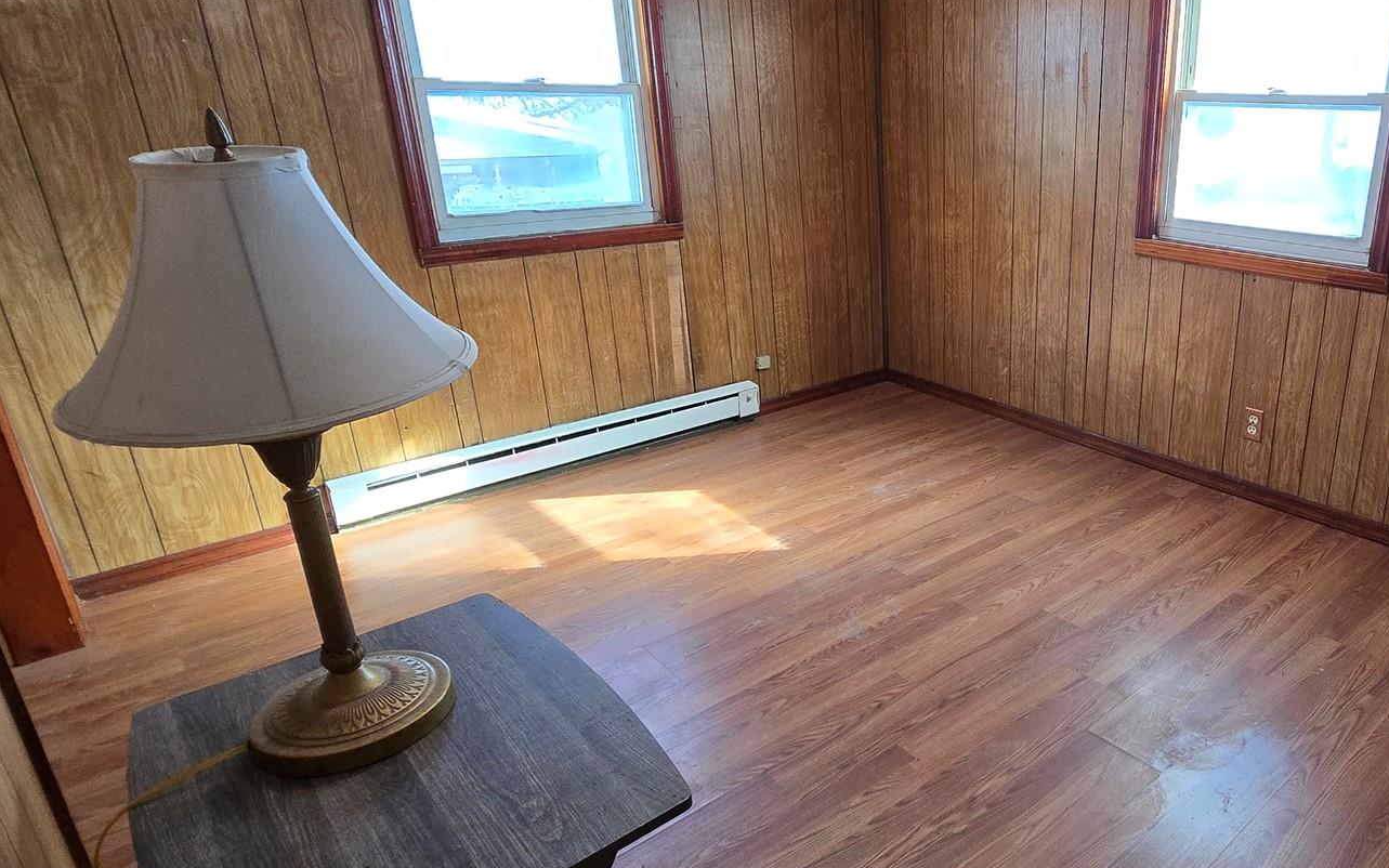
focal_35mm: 22
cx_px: 1004
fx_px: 833
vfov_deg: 55.1
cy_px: 426
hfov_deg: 75.1
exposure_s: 1/60
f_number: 2.2
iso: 320
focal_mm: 2.2
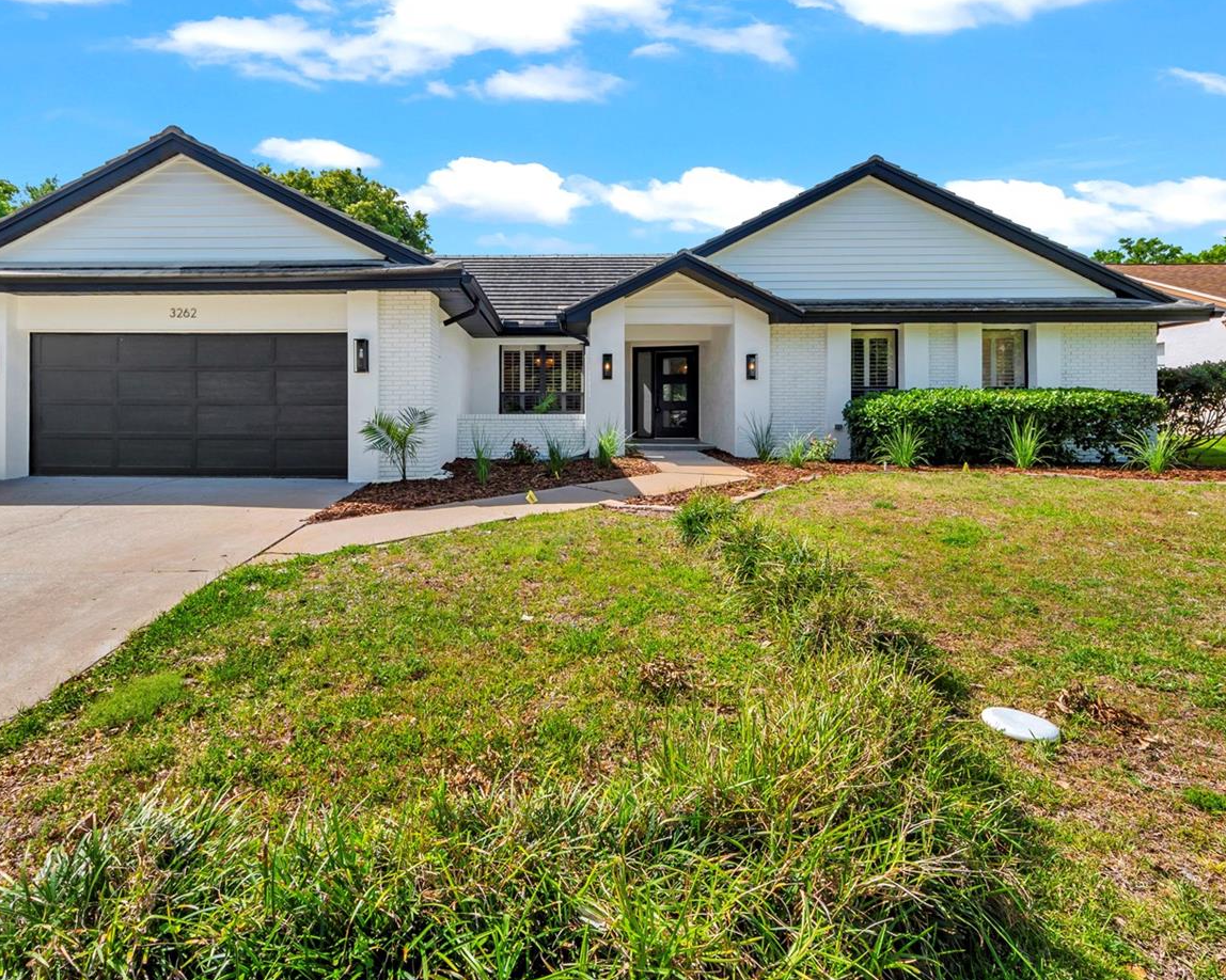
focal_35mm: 18
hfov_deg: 87.1
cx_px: 543
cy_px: 428
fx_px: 640
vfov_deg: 74.5
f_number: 10
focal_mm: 9
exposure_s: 1/200
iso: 100
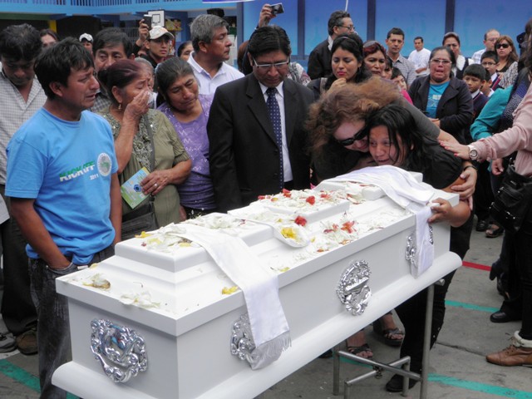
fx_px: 676
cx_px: 266
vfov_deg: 32.9
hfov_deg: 42.9
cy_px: 200
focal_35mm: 44
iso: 50
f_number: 6
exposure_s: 1/200
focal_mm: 7.9
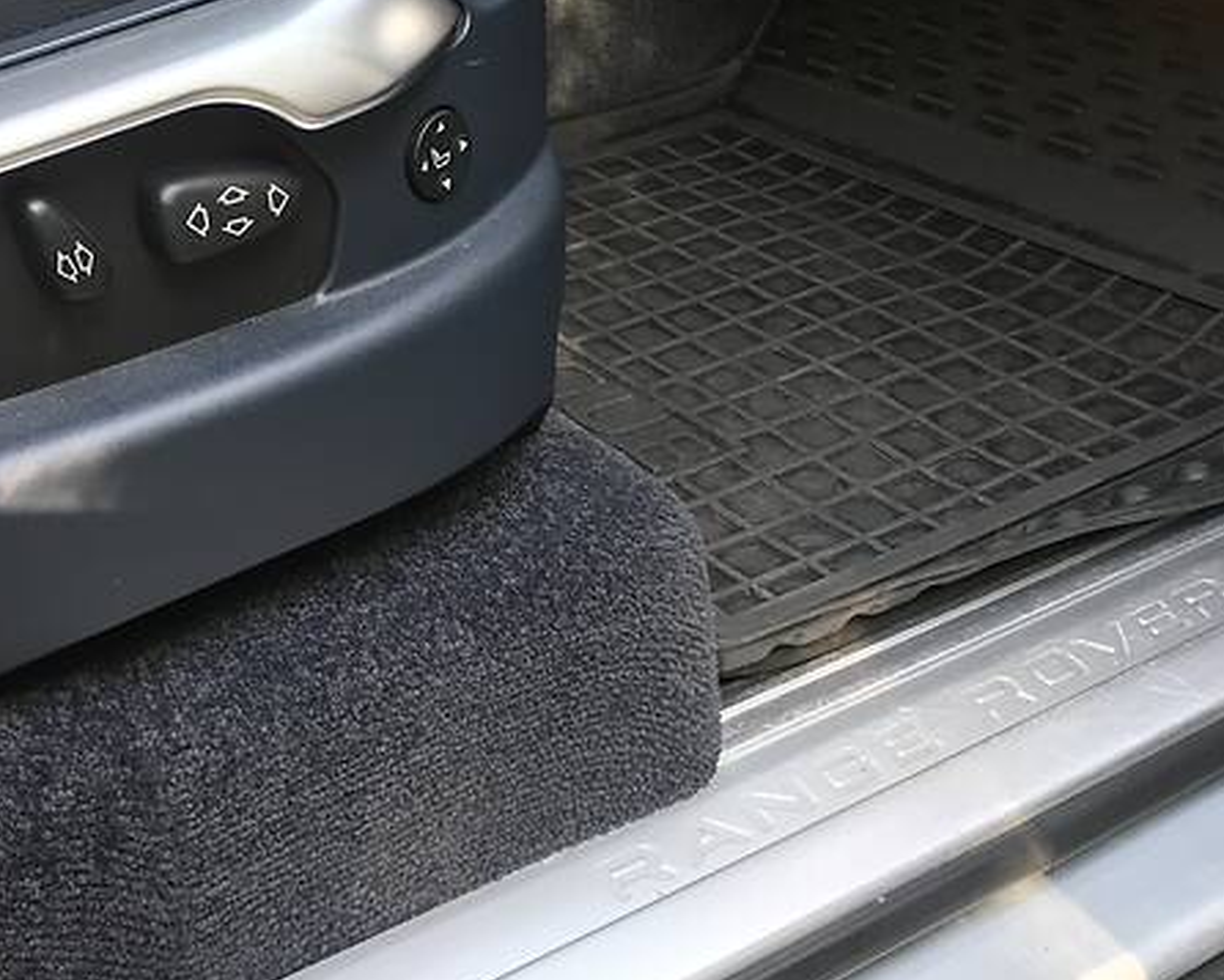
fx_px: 1775
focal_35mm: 49
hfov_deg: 37.6
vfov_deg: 30.7
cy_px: 365
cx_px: 412
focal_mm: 4
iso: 40
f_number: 1.8
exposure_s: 1/94
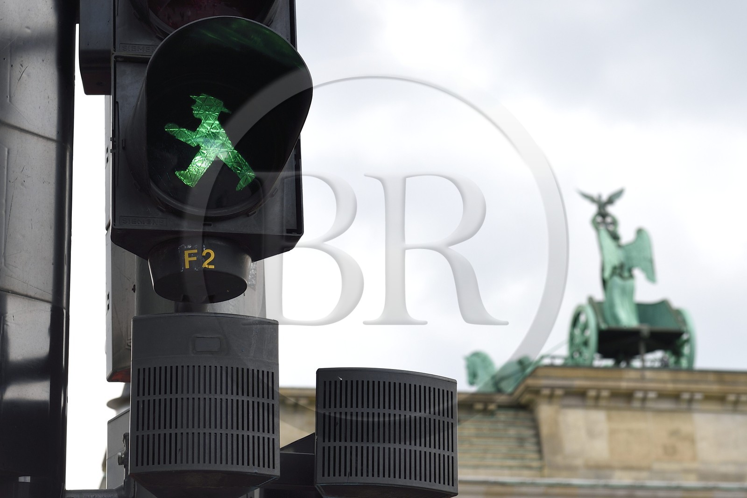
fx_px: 1286
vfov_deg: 21.9
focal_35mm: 62
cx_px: 374
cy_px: 249
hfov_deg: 32.4
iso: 200
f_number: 8
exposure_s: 1/250
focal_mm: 62
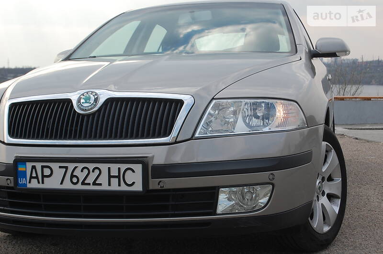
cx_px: 192
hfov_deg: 37.9
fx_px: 558
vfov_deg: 25.7
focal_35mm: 52
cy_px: 127
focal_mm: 35
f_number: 7.1
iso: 200
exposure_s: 1/200
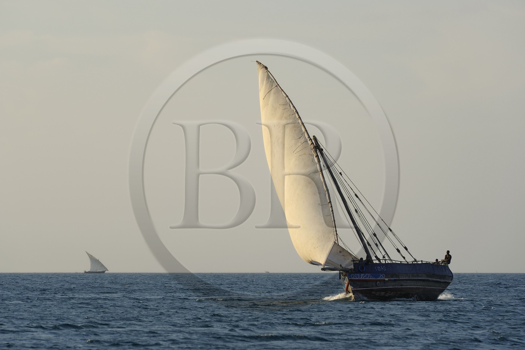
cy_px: 175
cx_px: 262
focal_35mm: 200
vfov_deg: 6.9
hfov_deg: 10.3
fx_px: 2916
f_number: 5
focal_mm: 200
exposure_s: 1/640
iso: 200
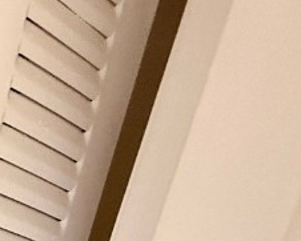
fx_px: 553
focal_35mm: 62
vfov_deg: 17.2
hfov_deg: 16.4
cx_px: -380
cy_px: 495
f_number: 2.2
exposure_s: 1/99
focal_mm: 2.22
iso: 125
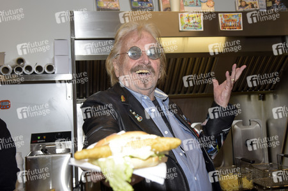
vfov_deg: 35.0
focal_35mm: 38
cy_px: 96
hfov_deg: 50.7
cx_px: 144
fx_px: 304
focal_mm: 38
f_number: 5.6
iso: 500
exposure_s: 1/250
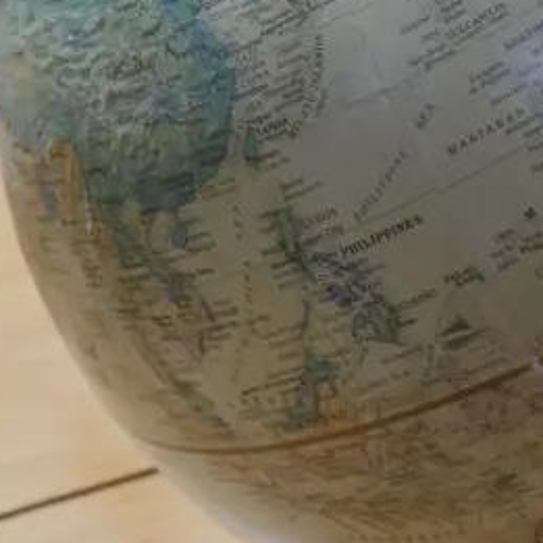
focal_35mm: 139
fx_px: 2467
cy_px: 235
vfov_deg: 12.6
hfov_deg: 12.2
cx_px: 686
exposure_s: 1/60
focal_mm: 20
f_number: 4.4
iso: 400
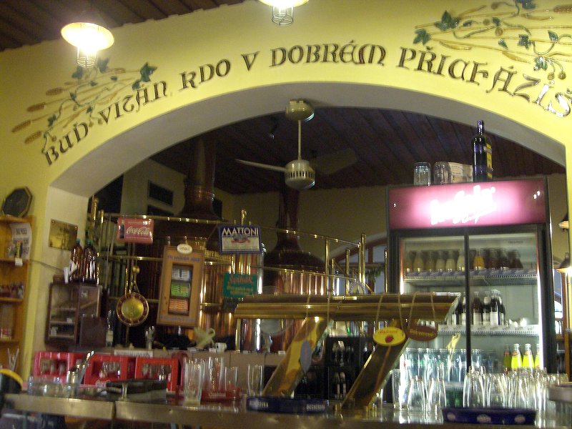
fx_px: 628
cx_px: 286
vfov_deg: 37.7
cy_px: 214
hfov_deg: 49.0
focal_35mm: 38
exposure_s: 1/8
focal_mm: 6.3
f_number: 3.1
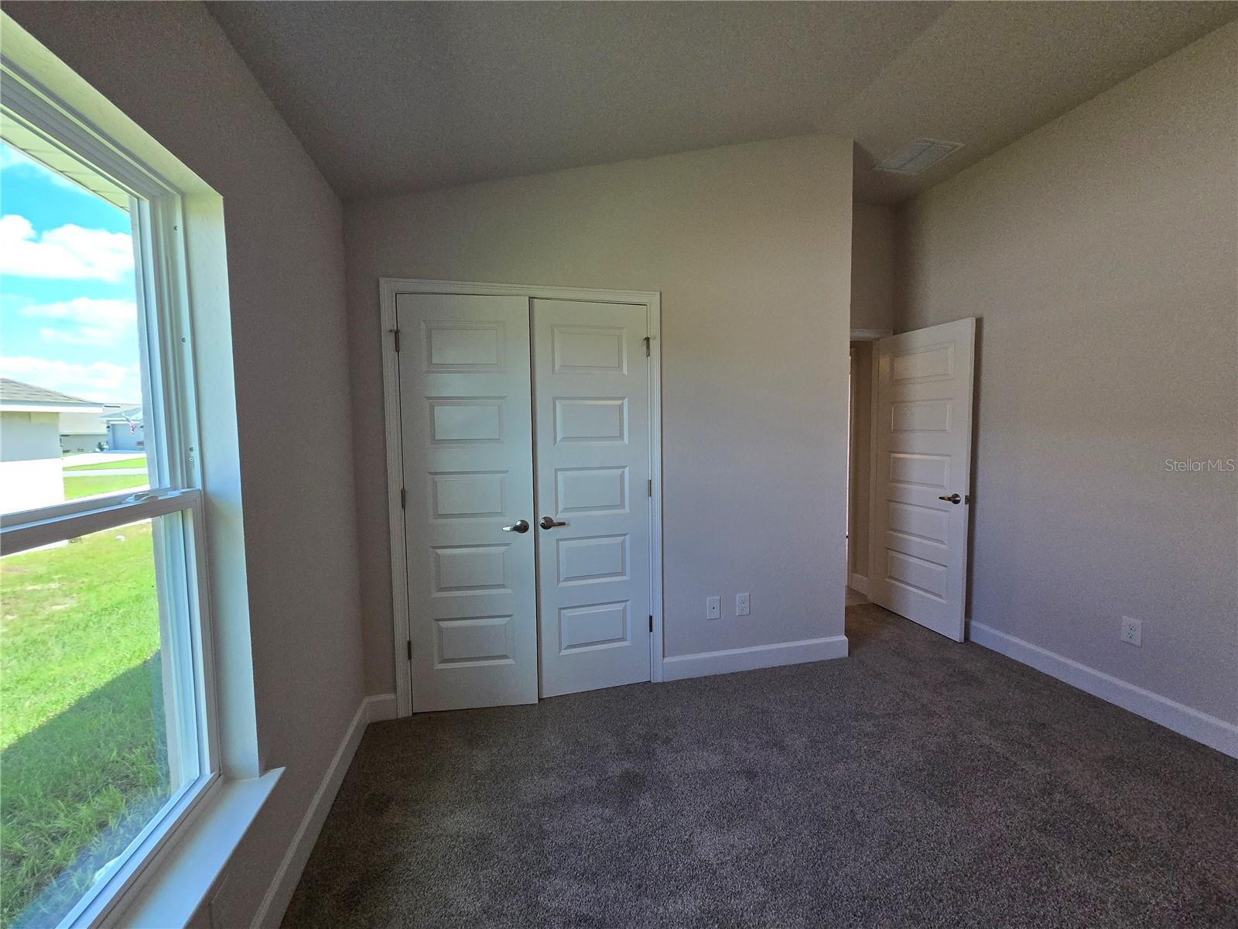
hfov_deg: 106.2
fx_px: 465
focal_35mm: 13
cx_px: 619
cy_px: 464
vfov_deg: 89.9
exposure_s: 1/359
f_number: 2.2
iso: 250
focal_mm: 2.2
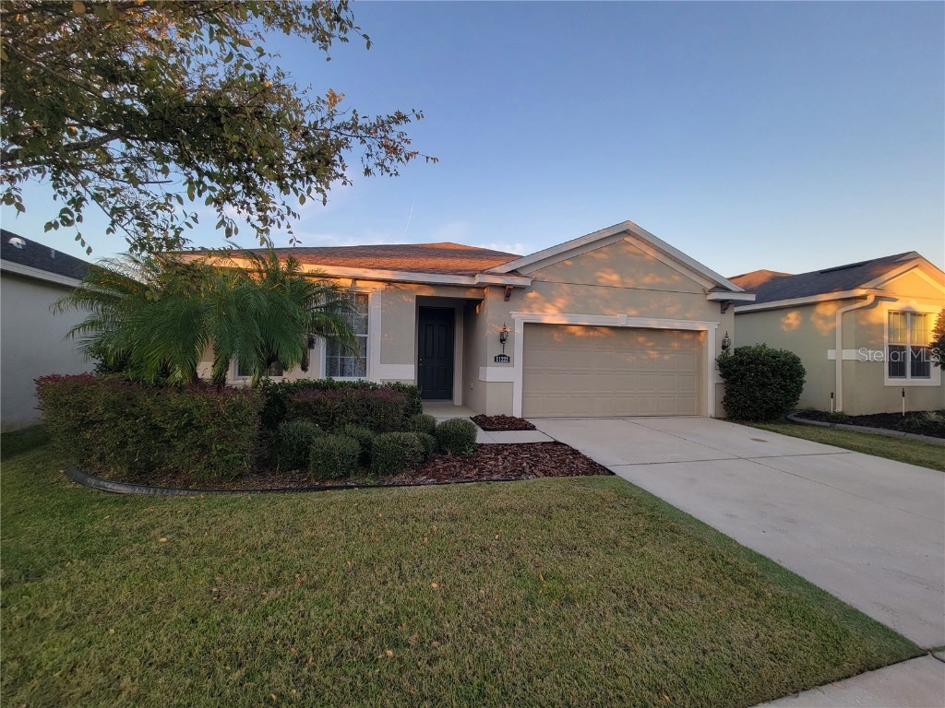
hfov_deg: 106.2
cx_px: 472
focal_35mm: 13
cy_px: 354
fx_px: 355
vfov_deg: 89.9
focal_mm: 2.2
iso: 50
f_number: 2.2
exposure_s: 1/120
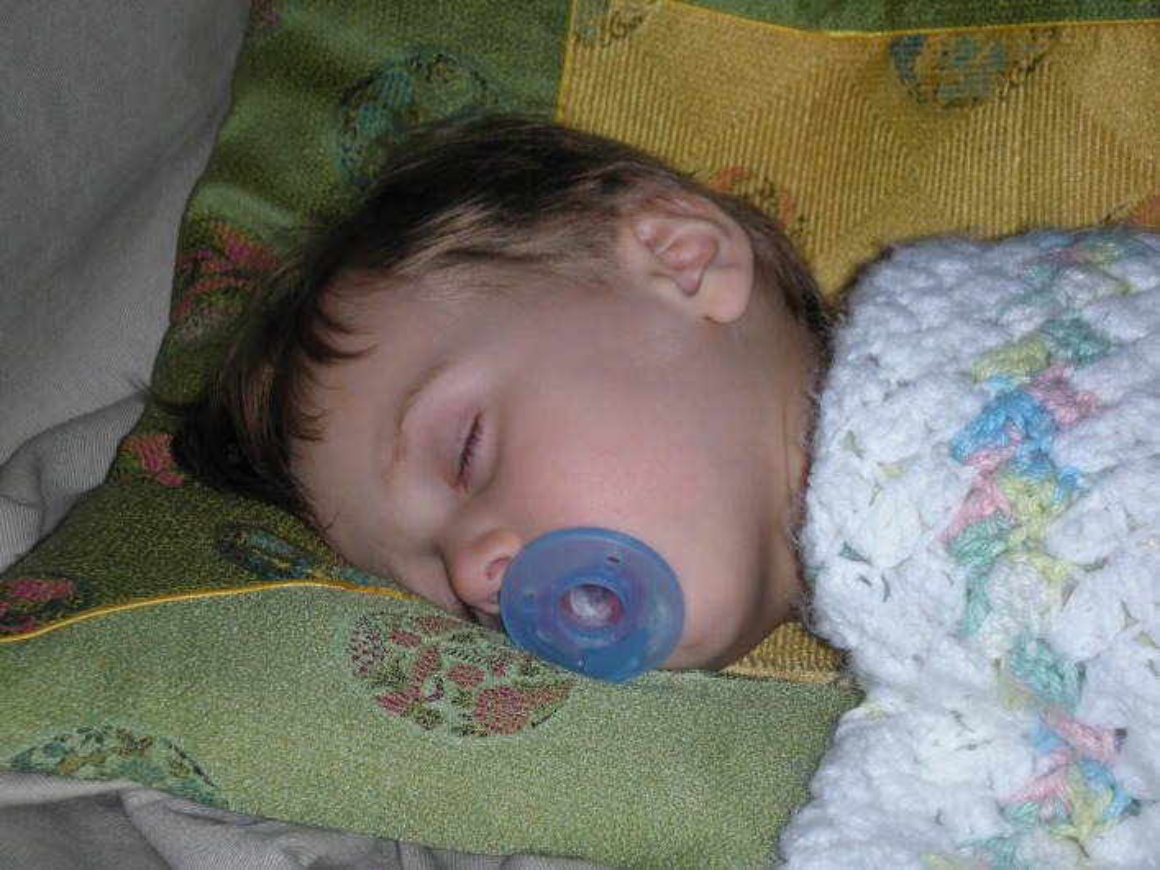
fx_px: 3518
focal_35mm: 105
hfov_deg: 18.7
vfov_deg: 14.1
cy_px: 435
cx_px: 580
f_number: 5
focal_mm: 17.4
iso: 55
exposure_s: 1/120
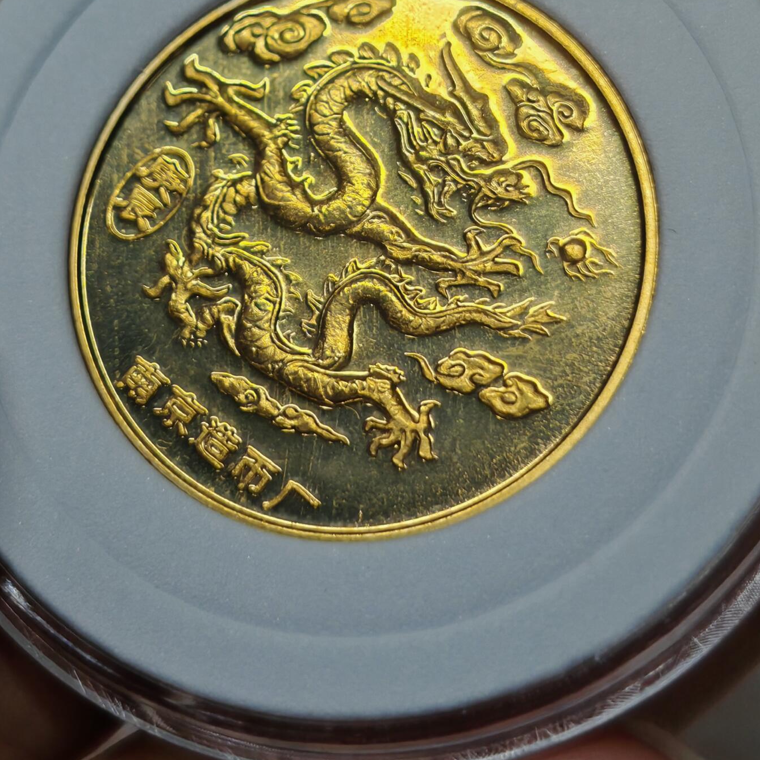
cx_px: 382
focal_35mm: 113
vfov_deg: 15.4
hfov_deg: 15.4
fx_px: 2807
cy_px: 286
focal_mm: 7.62
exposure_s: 1/570
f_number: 1.6
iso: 50
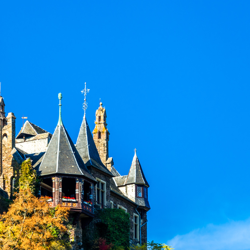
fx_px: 3064
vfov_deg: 4.7
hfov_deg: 4.7
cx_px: -64
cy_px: 96
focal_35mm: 375
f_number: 5.6
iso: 100
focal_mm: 157
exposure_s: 1/160
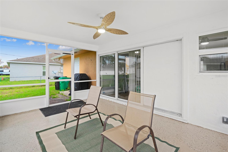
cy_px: 76
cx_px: 114
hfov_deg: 96.7
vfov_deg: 73.7
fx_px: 101
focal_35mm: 16
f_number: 9
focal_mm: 16
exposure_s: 1/15
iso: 640
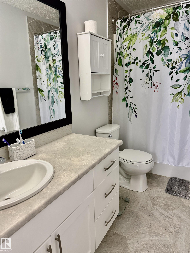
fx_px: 176
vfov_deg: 71.6
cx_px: 95
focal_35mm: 24
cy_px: 126
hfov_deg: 56.8
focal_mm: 6.76
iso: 200
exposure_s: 1/60
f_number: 1.78
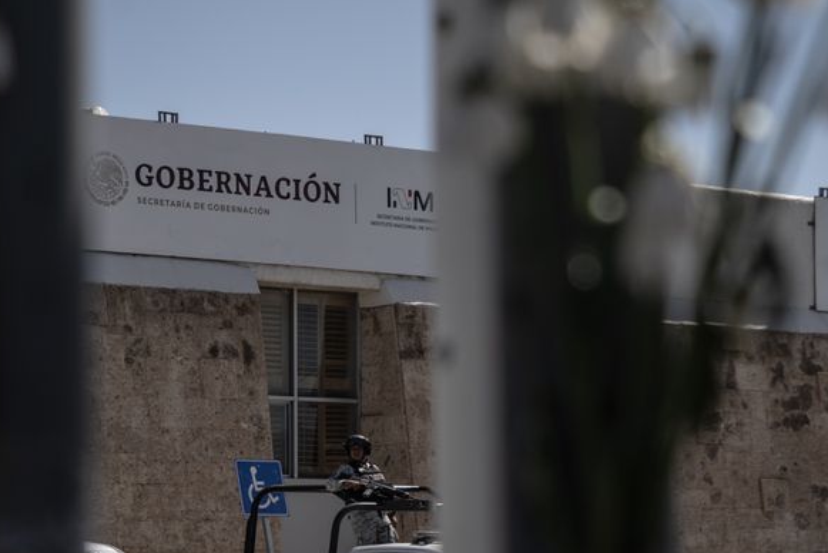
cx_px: 295
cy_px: 338
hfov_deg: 16.0
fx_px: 2945
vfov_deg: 10.7
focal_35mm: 128
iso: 100
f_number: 5
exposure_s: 1/1250
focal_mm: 62
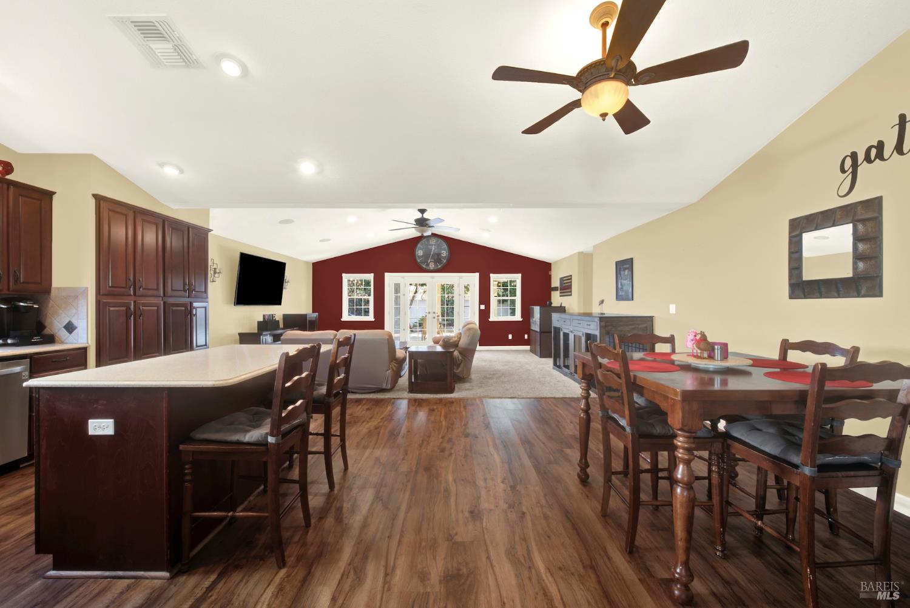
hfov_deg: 104.2
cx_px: 455
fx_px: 354
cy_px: 304
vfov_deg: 81.3
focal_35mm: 14
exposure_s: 1/4
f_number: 14
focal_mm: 14
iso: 100
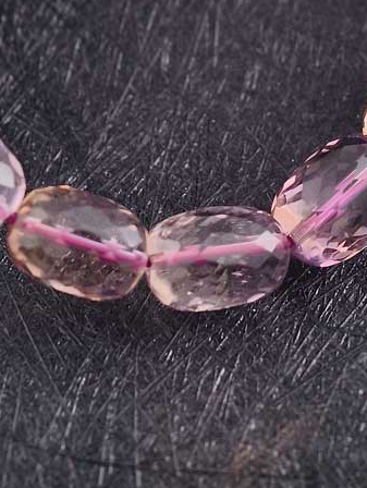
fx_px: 3090
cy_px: -100
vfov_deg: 8.9
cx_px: 105
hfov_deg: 6.8
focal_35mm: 219
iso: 125
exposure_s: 1/160
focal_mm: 22.48
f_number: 2.67
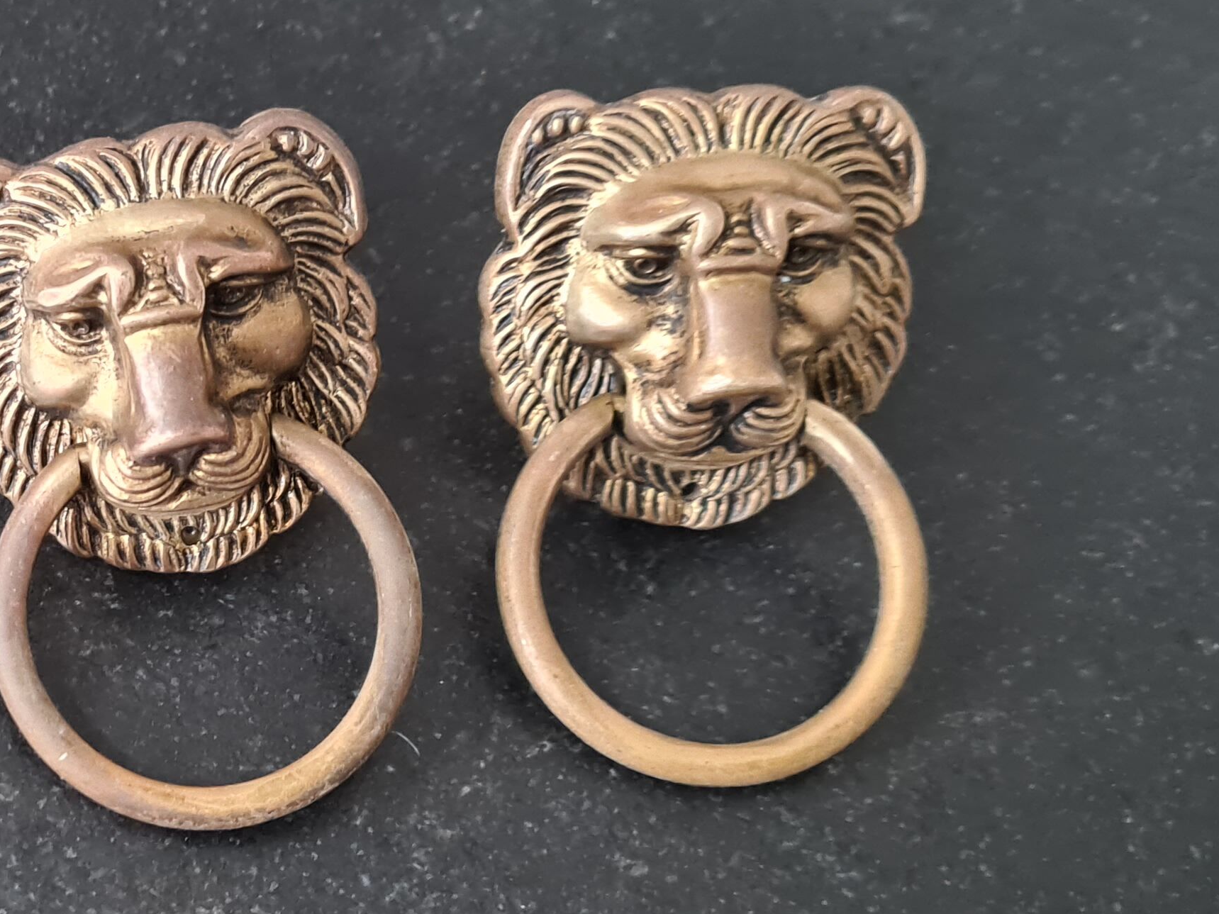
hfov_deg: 29.2
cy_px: 576
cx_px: -58
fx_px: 2148
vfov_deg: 24.0
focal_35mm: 61
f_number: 1.8
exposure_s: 1/24
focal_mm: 5.4
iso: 500
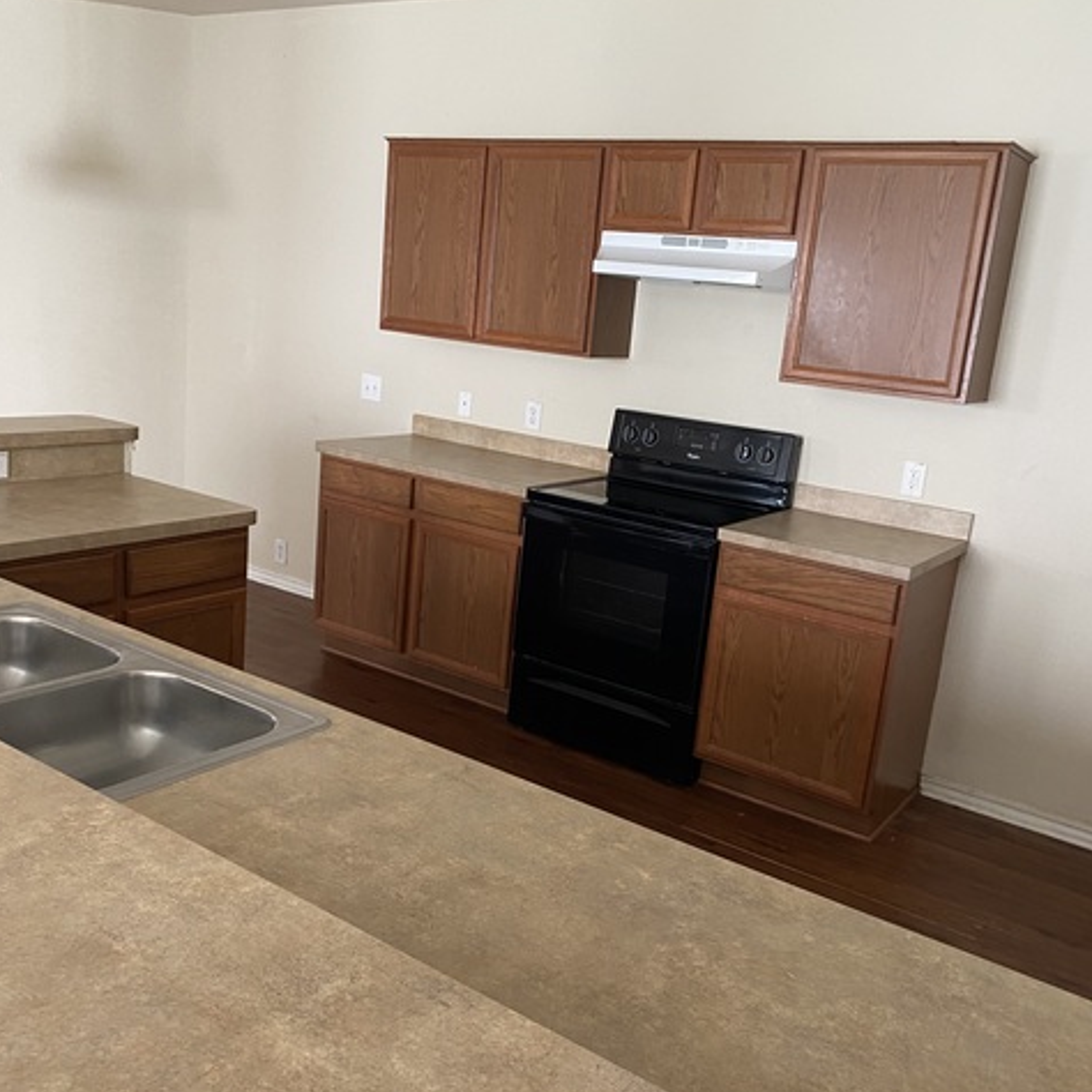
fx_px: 1106
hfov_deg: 52.5
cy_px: 574
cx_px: 541
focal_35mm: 31
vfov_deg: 52.5
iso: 160
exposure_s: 1/60
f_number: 1.8
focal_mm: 4.25
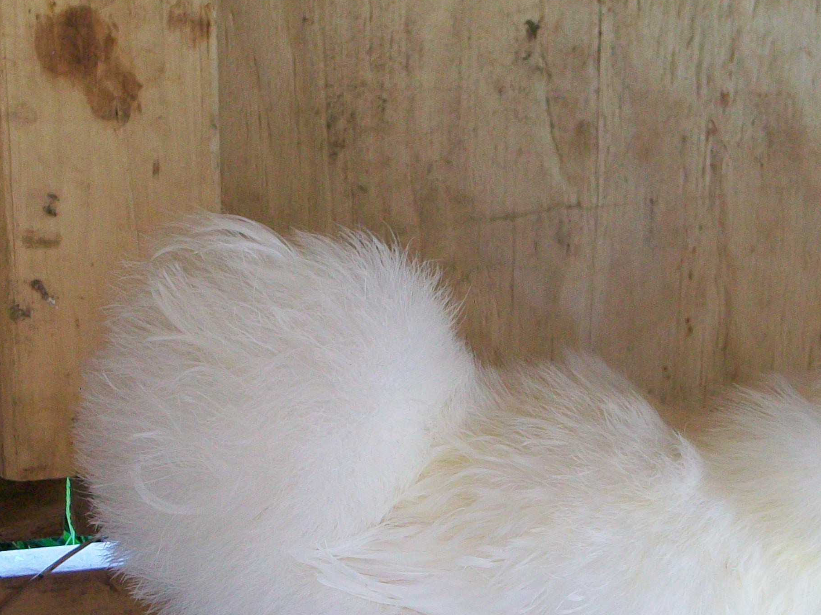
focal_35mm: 101
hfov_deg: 19.5
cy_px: 564
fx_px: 2395
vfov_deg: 14.5
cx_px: 415
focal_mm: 8.8
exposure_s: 1/80
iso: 120
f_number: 3.6
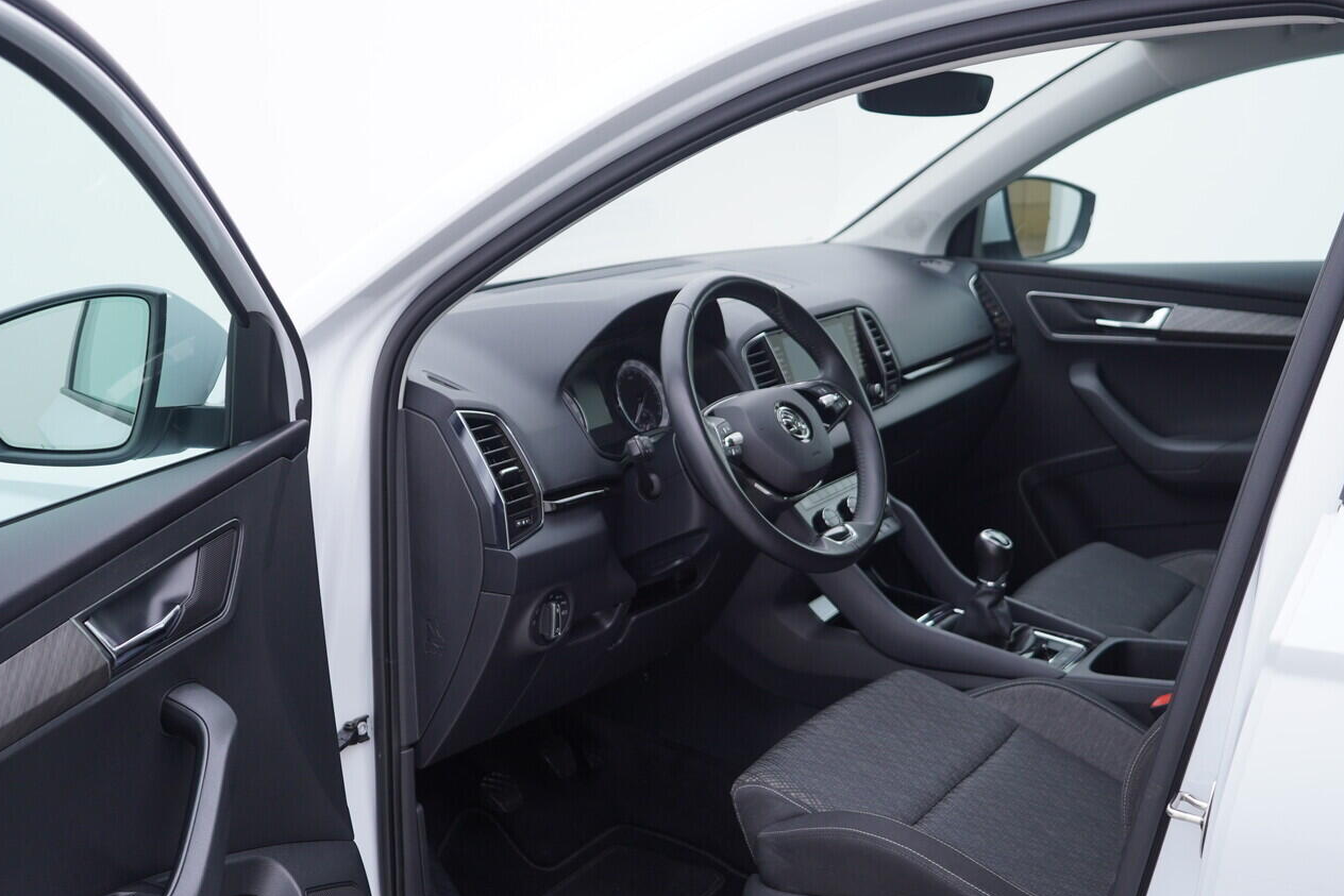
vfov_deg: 32.6
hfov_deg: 47.4
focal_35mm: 41
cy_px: 508
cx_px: 638
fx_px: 1531
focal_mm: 24
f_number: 3.2
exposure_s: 1/50
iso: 125
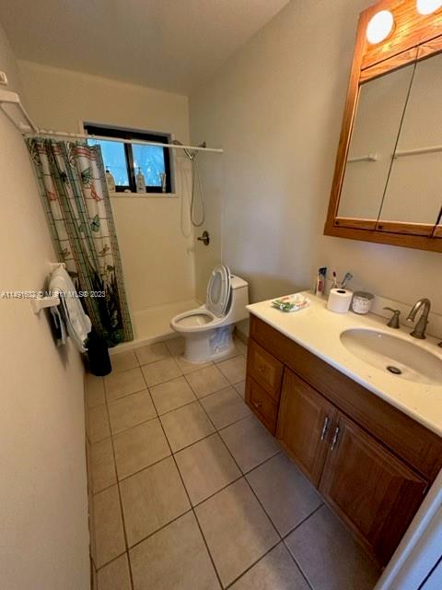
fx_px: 238
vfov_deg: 102.1
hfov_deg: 85.7
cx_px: 221
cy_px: 295
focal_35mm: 14
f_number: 2.2
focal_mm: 2.22
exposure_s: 1/60
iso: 250
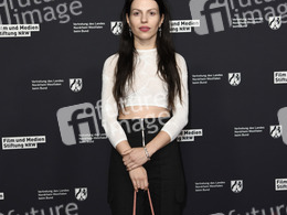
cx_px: 146
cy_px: 174
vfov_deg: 22.3
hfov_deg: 29.8
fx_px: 539
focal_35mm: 65
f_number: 4
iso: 800
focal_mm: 44
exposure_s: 1/250
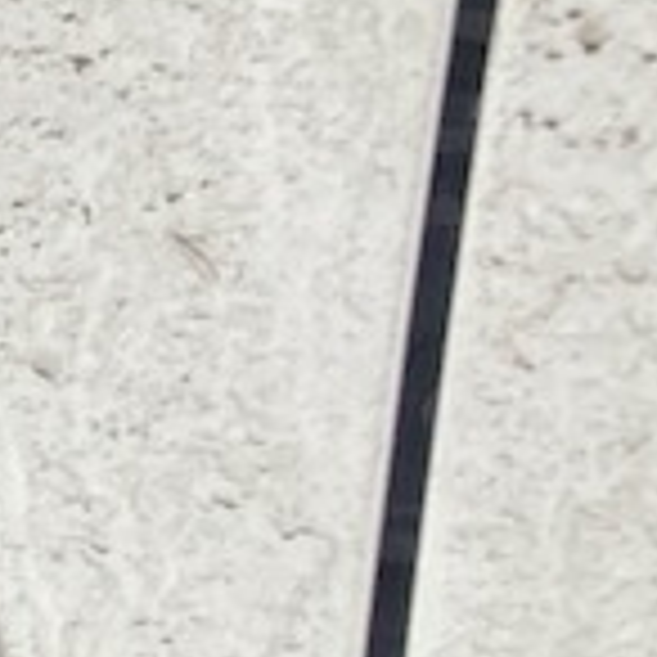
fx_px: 4660
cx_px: -2187
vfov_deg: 8.0
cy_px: 801
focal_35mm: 217
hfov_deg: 6.3
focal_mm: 3.99
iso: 20
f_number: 1.8
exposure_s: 1/127
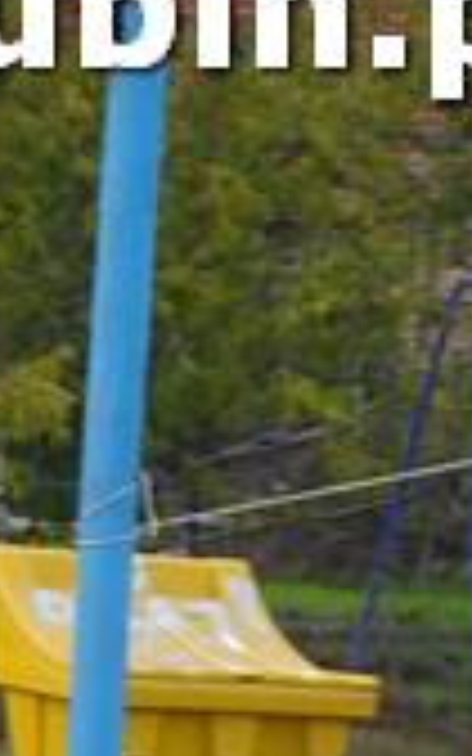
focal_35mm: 402
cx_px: -1169
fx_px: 8274
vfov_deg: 5.2
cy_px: 1069
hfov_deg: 3.2
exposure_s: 1/250
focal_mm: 52
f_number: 8
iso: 400
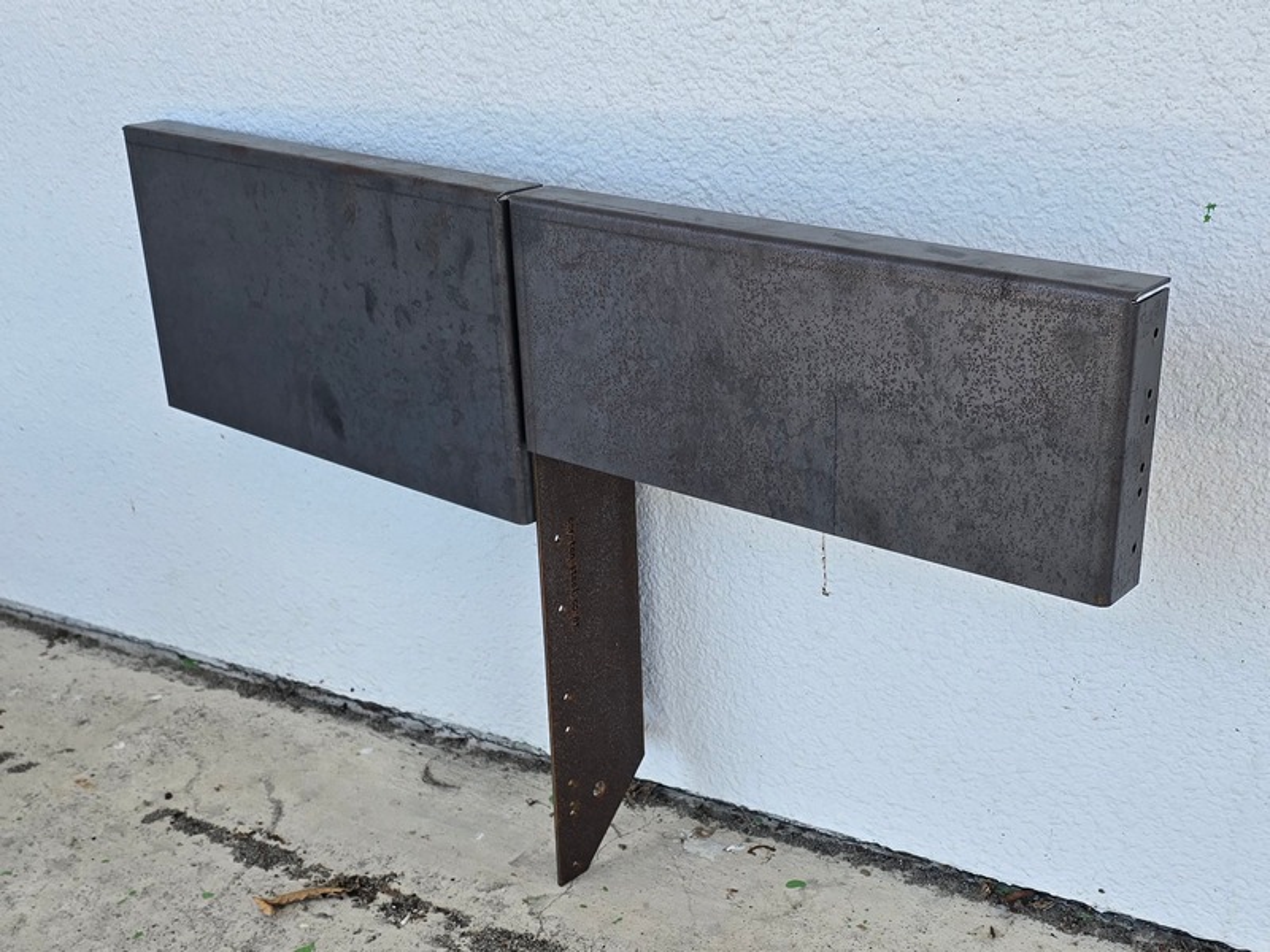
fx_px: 844
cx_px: 635
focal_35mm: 23
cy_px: 476
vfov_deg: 58.9
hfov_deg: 73.9
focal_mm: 6.3
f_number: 1.7
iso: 16
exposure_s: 1/180
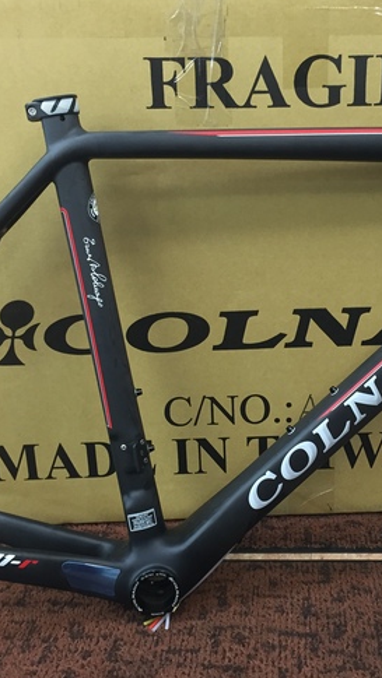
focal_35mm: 43
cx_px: 277
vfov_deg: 47.3
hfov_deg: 27.4
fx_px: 774
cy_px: 345
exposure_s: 1/30
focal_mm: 4.15
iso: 125
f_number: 2.2
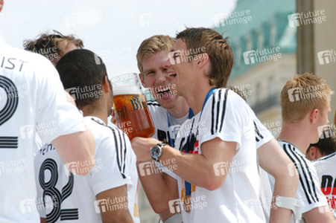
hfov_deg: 6.9
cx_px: 168
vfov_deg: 4.6
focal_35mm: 300
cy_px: 112
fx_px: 2798
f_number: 9
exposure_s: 1/320
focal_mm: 200
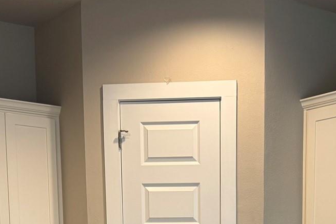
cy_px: 358
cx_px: 210
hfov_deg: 25.9
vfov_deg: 15.8
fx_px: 728
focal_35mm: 78
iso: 160
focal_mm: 6.76
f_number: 1.78
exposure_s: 1/60
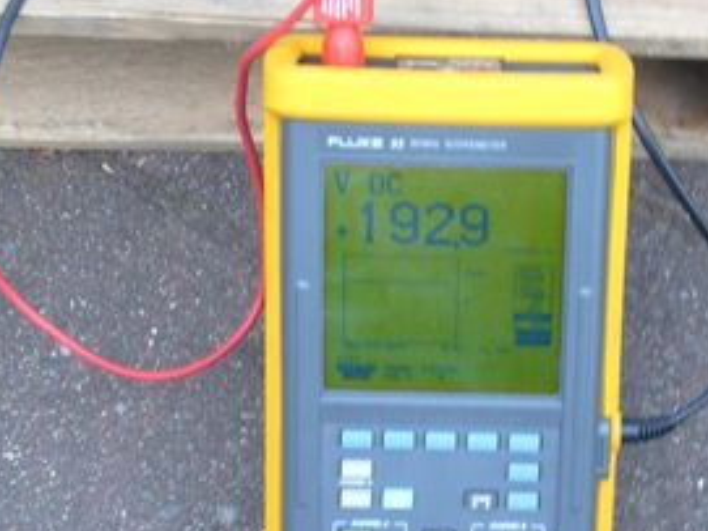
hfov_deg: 14.2
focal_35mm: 139
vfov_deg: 10.6
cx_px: 499
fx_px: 2842
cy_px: 371
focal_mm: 15.5
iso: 200
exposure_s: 1/15
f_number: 5.3
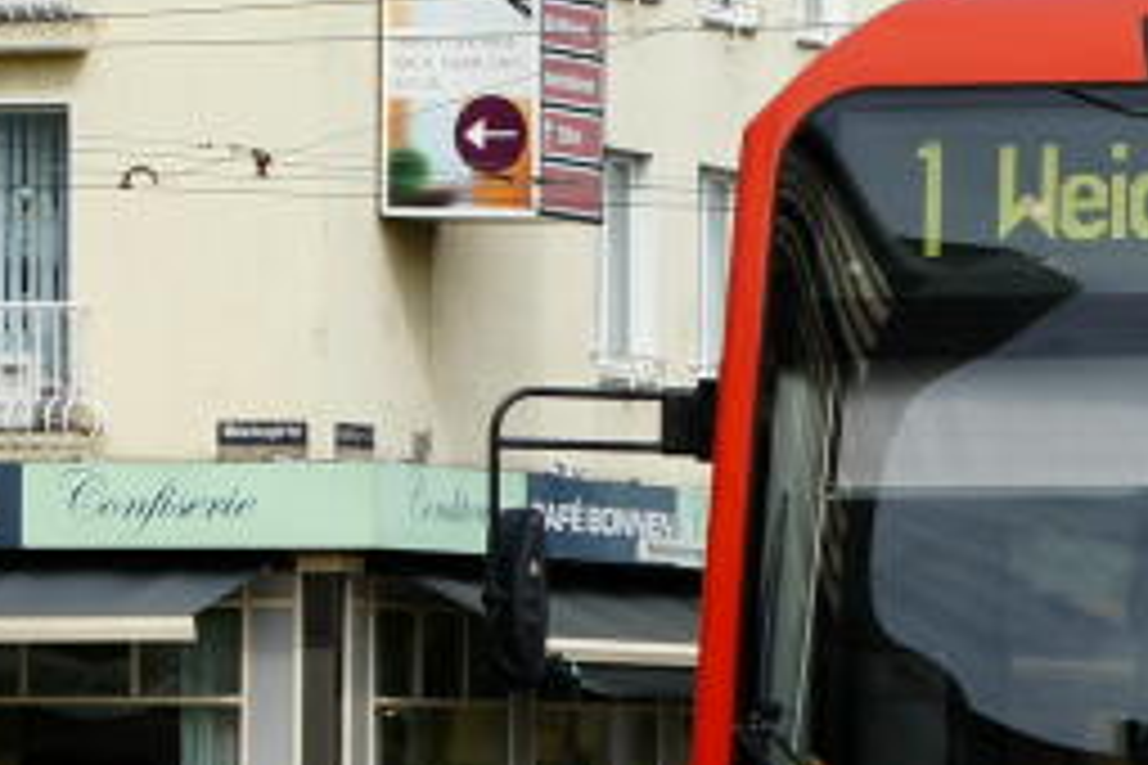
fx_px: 7493
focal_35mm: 235
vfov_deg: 5.8
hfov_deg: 8.4
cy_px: 747
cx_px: 2219
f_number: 8
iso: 200
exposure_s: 1/500
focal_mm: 40
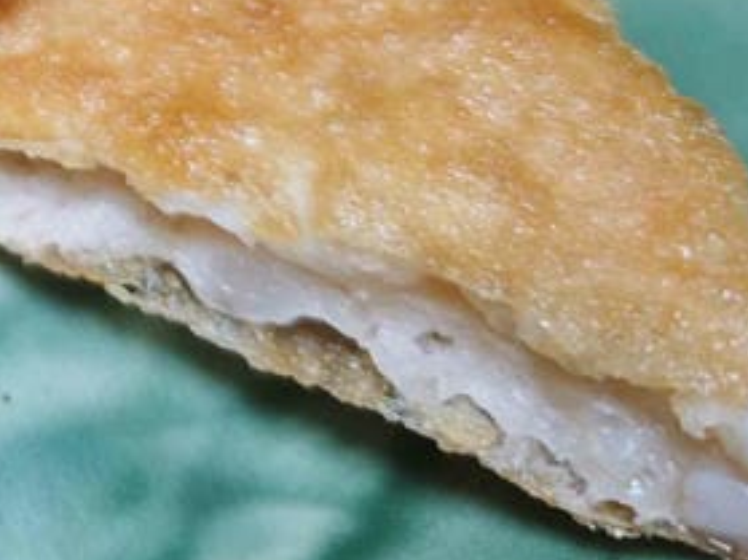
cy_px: -284
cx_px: -324
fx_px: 2138
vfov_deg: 14.0
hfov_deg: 18.0
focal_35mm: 99
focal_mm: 8.72
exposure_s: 1/600
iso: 800
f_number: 2
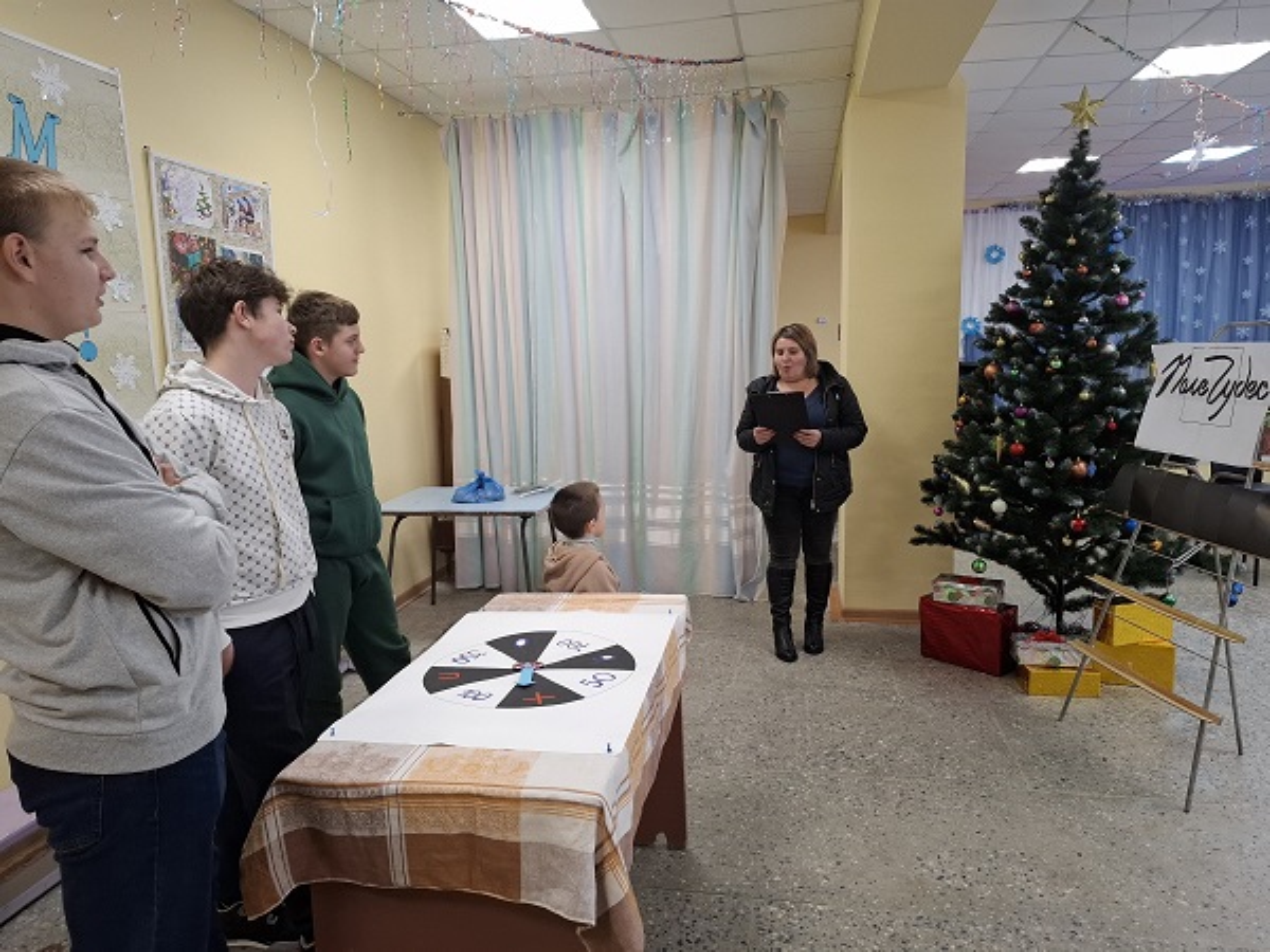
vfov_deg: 58.9
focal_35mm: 23
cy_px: 476
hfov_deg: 73.9
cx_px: 635
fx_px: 844
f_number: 1.8
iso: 200
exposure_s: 1/100
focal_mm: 5.54
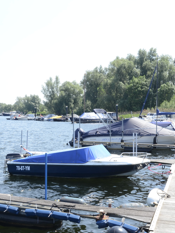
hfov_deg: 27.5
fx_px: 357
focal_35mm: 53
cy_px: 118
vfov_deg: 36.2
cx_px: 80
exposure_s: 1/60
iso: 200
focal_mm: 24
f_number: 16
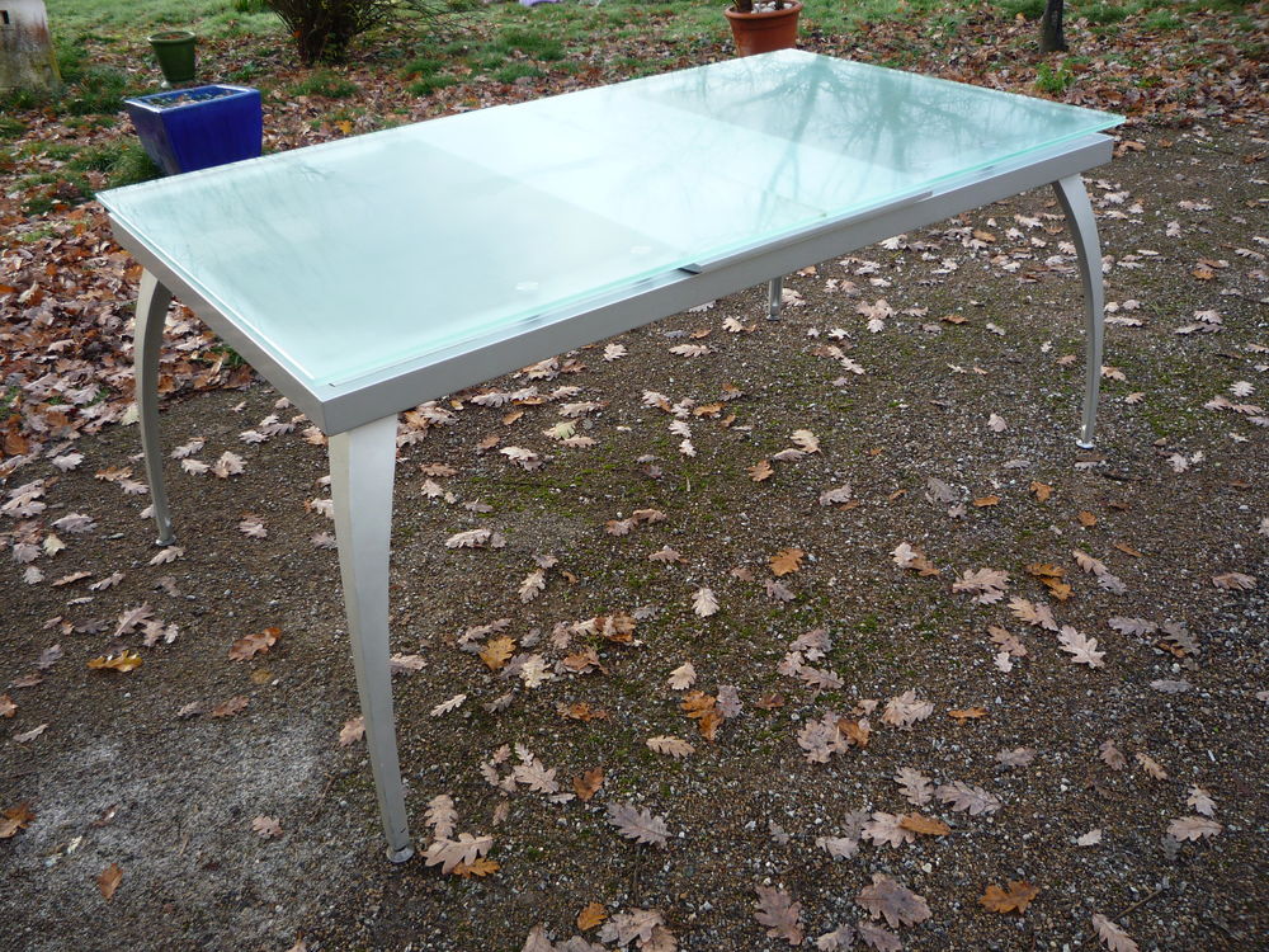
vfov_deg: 46.8
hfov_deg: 60.0
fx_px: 1100
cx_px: 634
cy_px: 476
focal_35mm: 30
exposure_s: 1/100
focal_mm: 5.2
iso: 100
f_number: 3.5
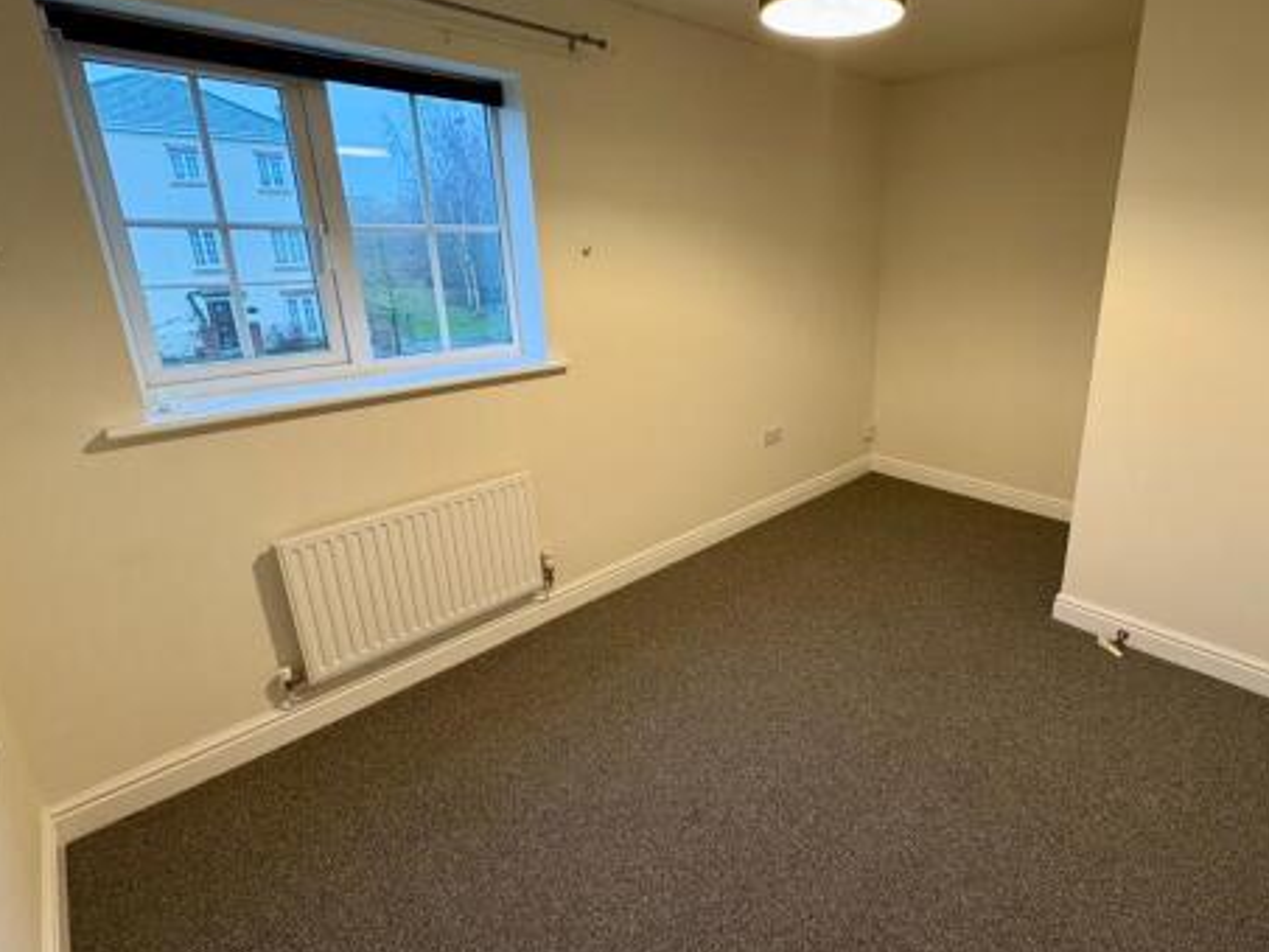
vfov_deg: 71.5
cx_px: 755
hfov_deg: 86.7
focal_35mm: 18
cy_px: 433
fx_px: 660
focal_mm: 2.22
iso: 200
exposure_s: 1/50
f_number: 2.2
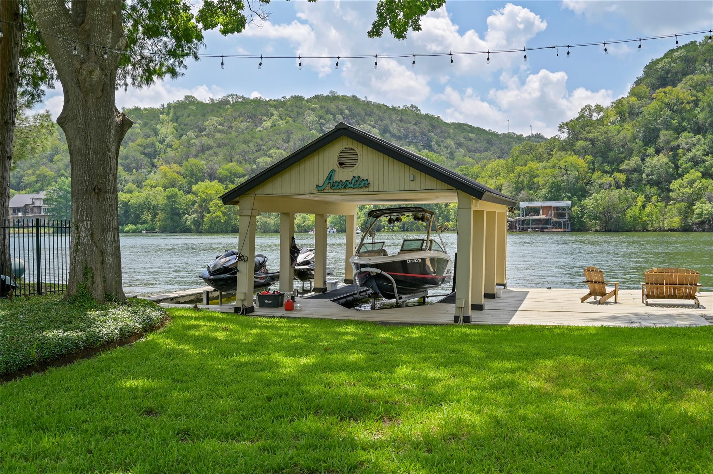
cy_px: 237
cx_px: 356
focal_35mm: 30
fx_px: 594
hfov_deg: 62.0
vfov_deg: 43.5
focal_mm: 30
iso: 800
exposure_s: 1/3200
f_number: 8
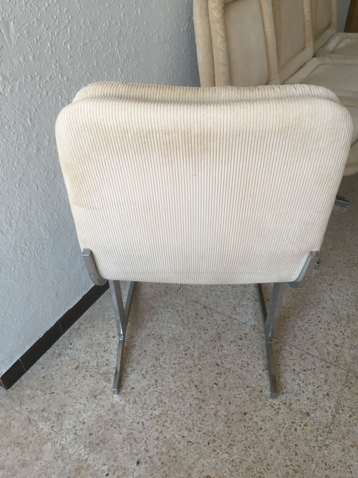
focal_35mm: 29
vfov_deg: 61.7
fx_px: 400
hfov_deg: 48.2
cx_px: 179
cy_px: 239
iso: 80
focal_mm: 4.15
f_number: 2.2
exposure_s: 1/33
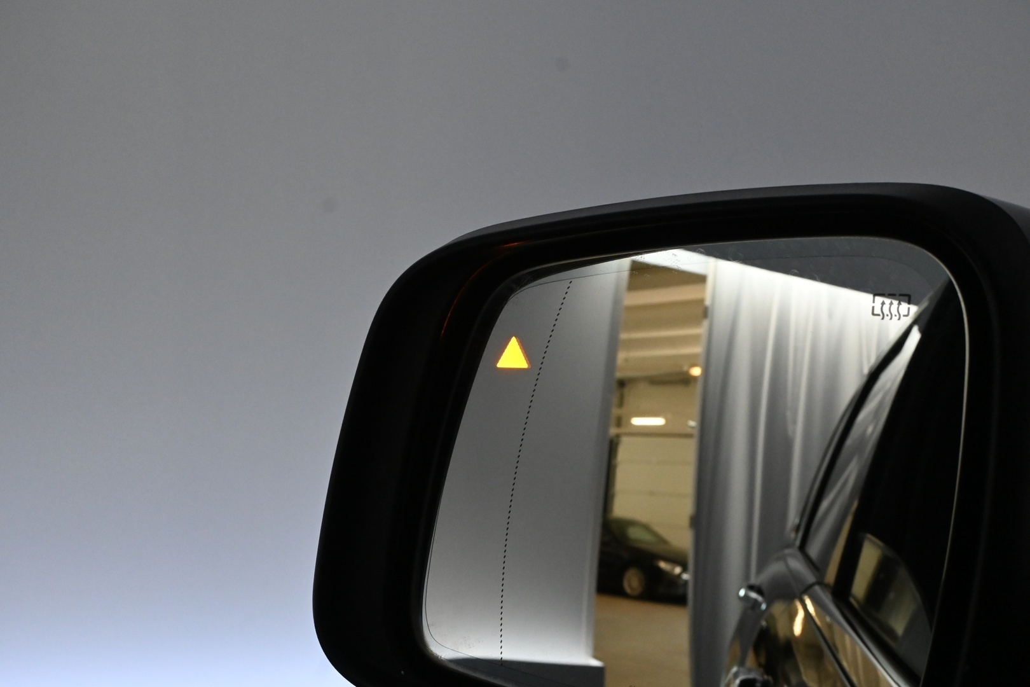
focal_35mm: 47
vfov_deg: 28.5
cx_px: 515
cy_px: 344
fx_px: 1352
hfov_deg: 41.7
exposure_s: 1/250
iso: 3200
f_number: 8
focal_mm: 31.5
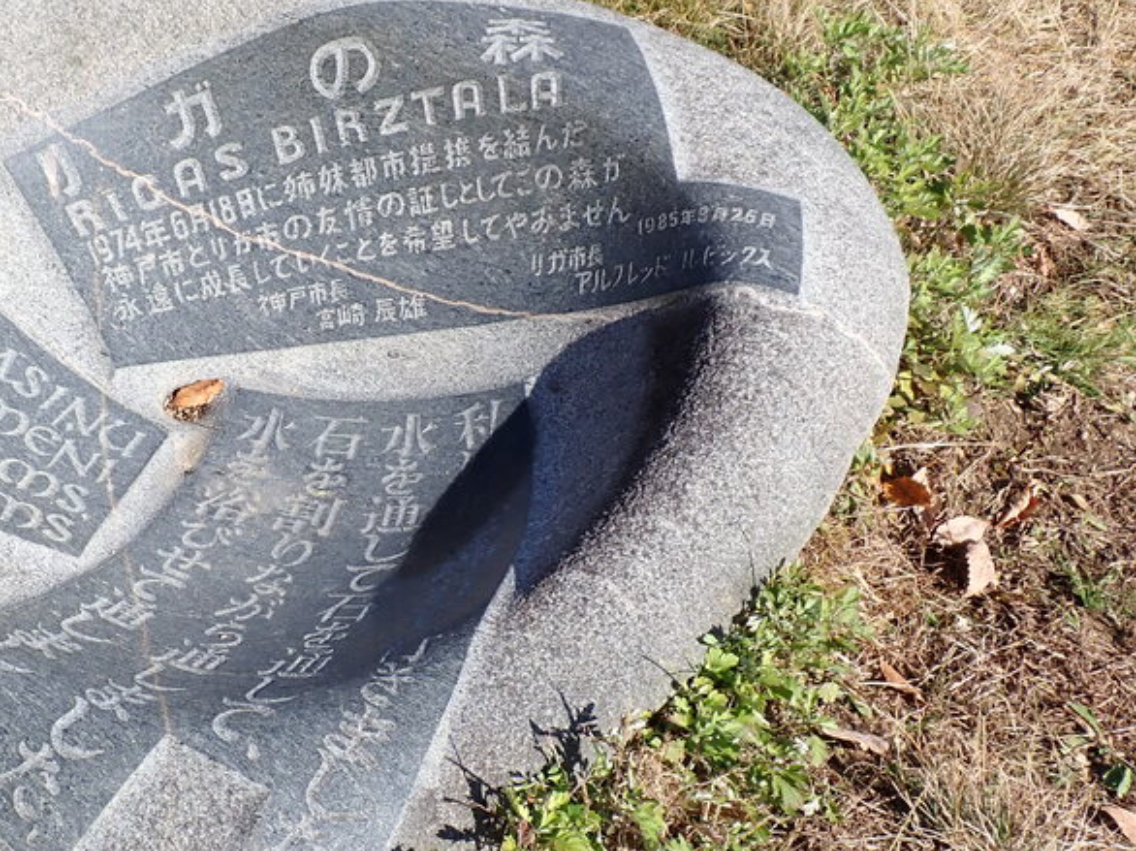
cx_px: 217
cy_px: 401
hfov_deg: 31.8
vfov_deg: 24.8
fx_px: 1935
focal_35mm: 59
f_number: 3.5
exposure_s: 1/800
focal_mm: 6.37
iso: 100
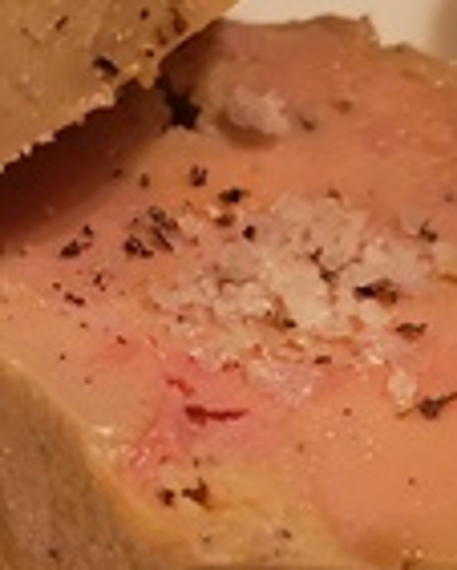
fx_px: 2516
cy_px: 396
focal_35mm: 149
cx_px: 16
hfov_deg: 10.3
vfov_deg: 12.9
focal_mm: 3.95
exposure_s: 1/20
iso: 500
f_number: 1.8
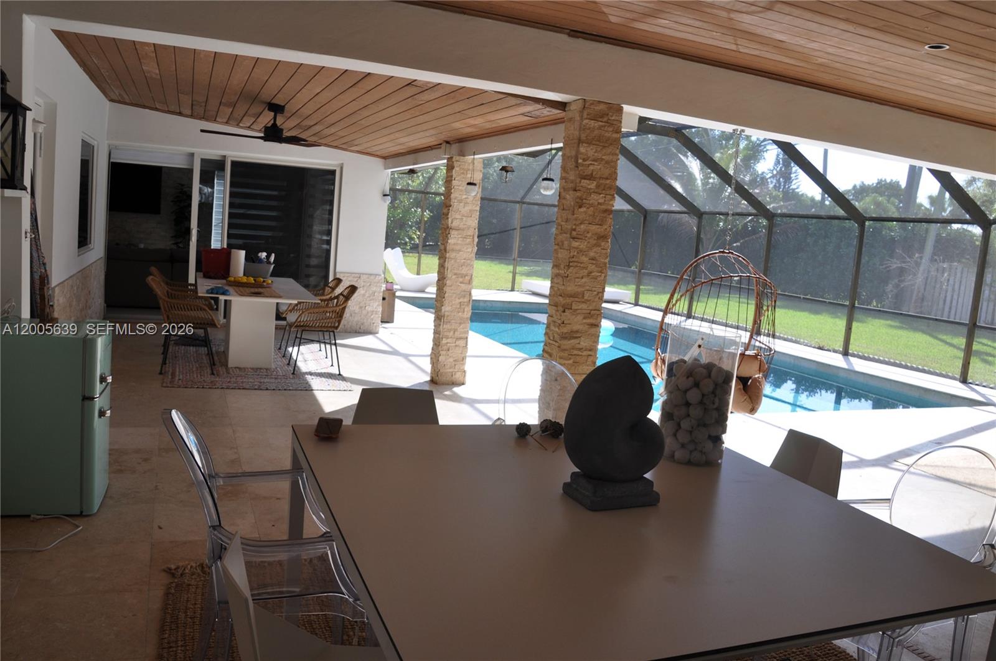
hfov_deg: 67.5
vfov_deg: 47.8
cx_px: 498
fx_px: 746
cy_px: 330
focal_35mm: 27
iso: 200
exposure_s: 1/125
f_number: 11
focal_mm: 18
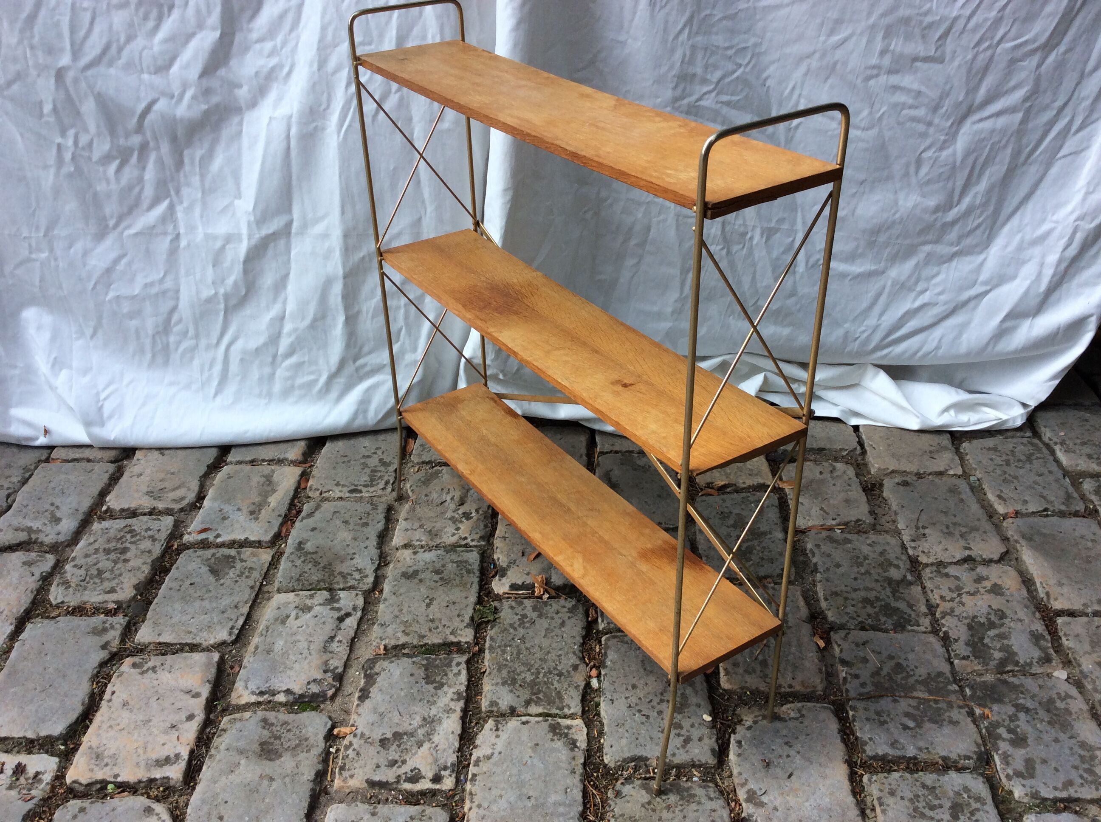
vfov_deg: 44.1
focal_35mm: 32
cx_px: 550
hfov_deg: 56.9
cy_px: 411
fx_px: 1016
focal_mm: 3.3
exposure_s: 1/323
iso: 32
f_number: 2.4
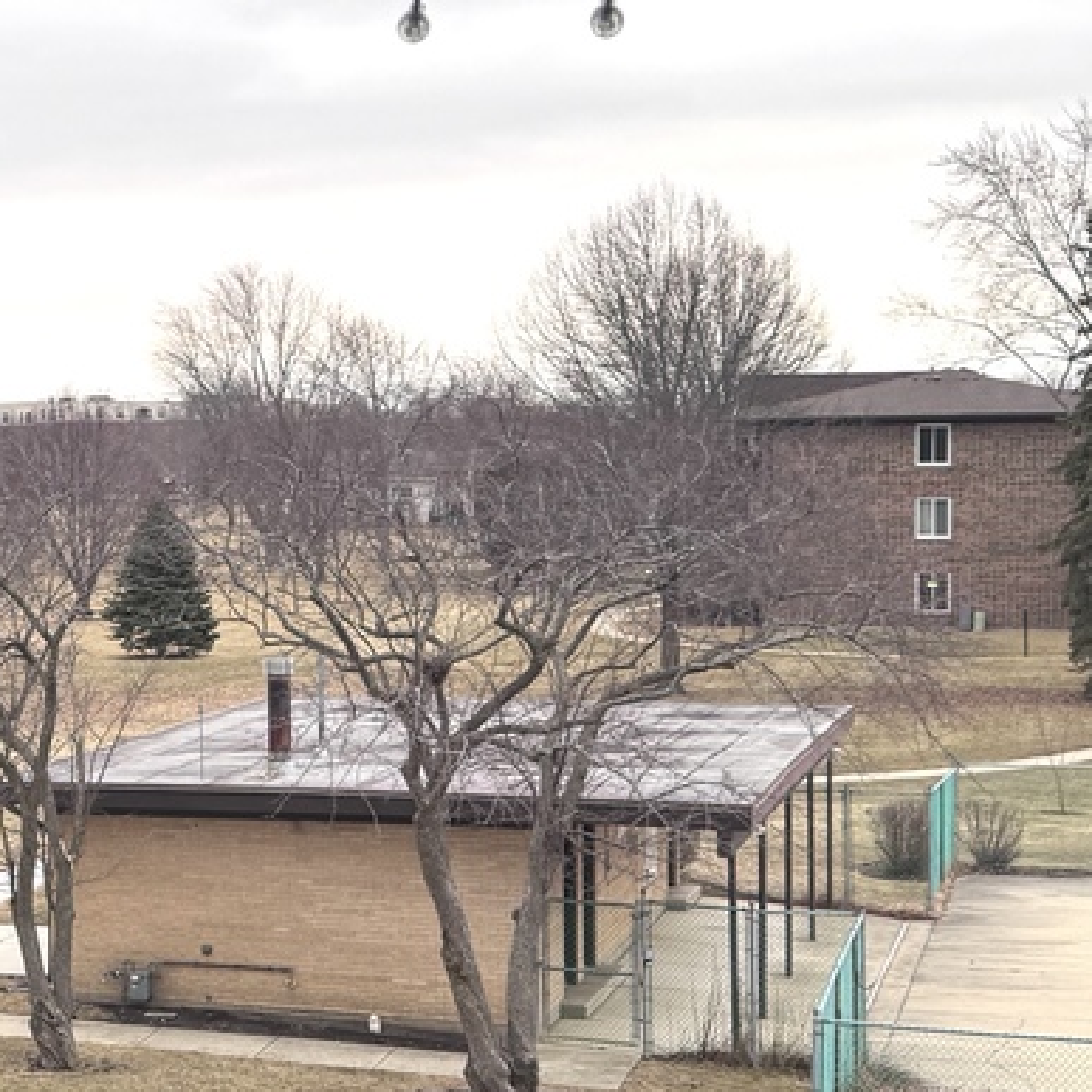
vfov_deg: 21.9
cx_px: -141
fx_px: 2820
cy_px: 598
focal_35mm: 79
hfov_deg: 20.8
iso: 64
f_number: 1.78
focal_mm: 6.76
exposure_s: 1/141
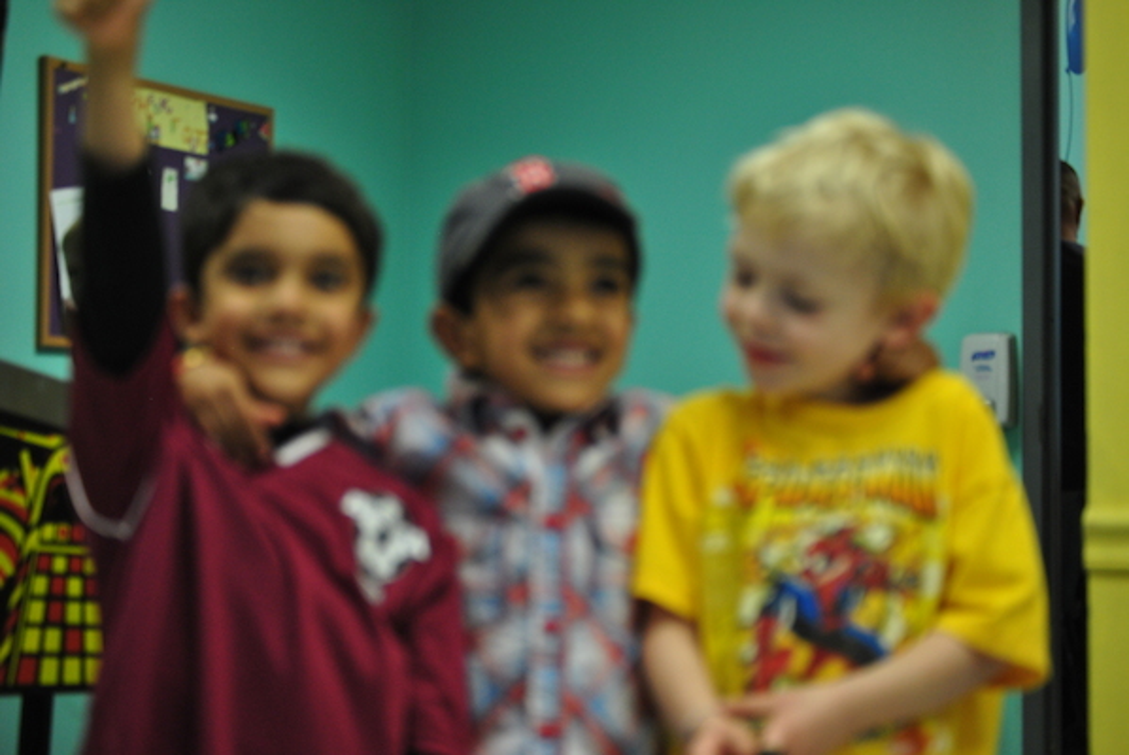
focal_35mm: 82
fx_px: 2590
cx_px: 564
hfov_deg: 24.6
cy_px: 378
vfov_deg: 16.6
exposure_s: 1/50
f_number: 4
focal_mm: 55
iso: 400
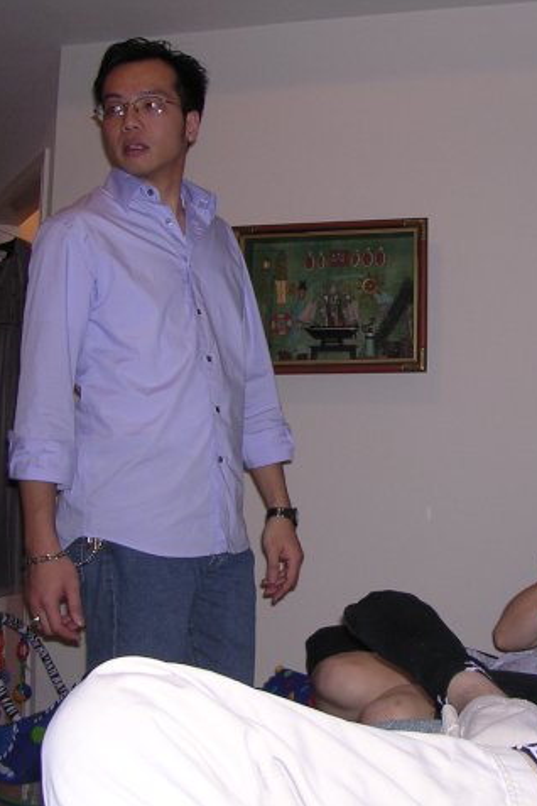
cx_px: 451
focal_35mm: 53
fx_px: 1186
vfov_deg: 37.5
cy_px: 402
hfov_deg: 25.0
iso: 118
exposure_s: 1/60.1
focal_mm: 5.8
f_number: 2.8
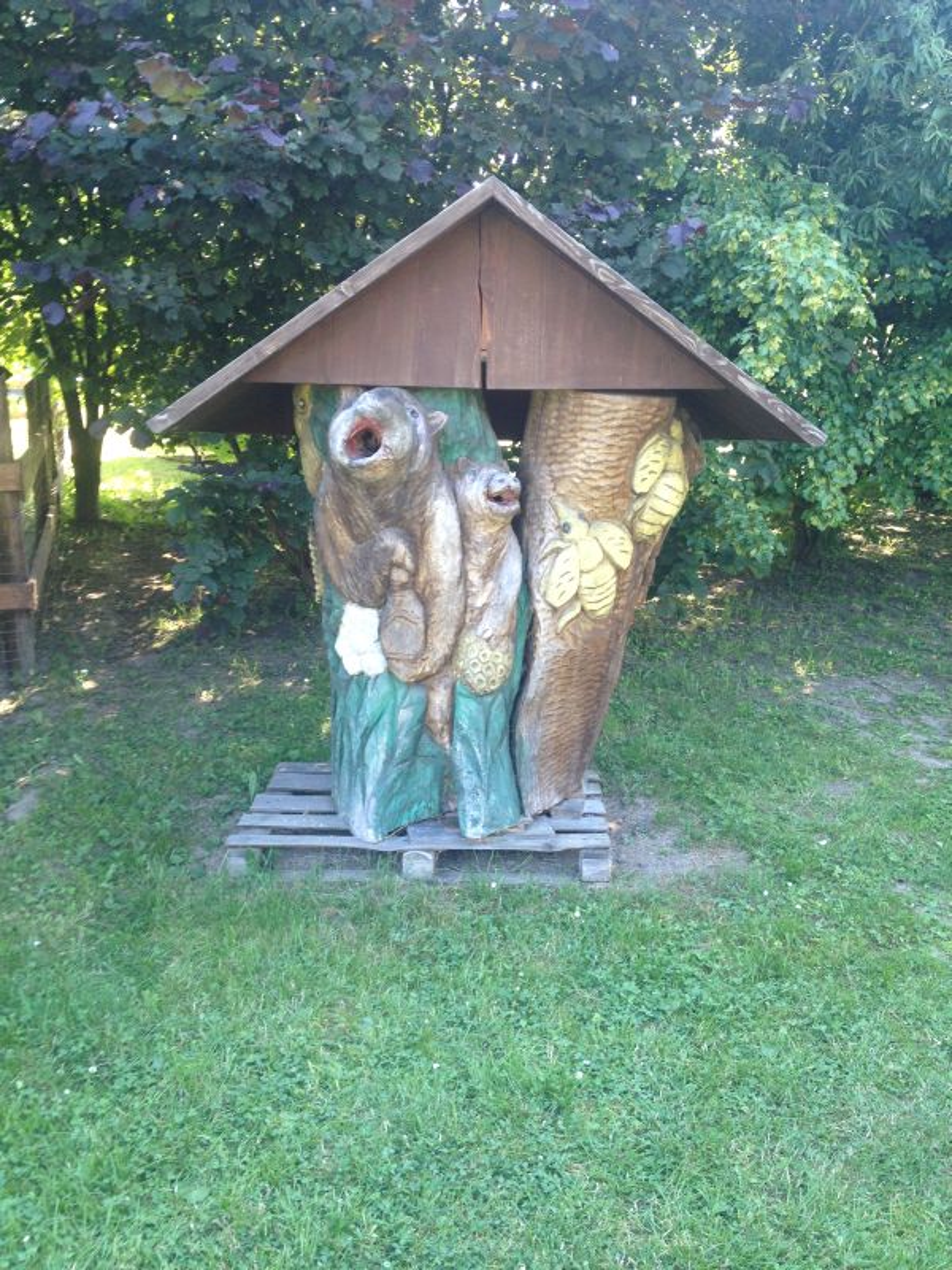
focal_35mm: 35
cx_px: 476
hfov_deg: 40.7
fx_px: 1283
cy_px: 635
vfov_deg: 52.6
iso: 50
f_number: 2.4
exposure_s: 1/60
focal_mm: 4.28
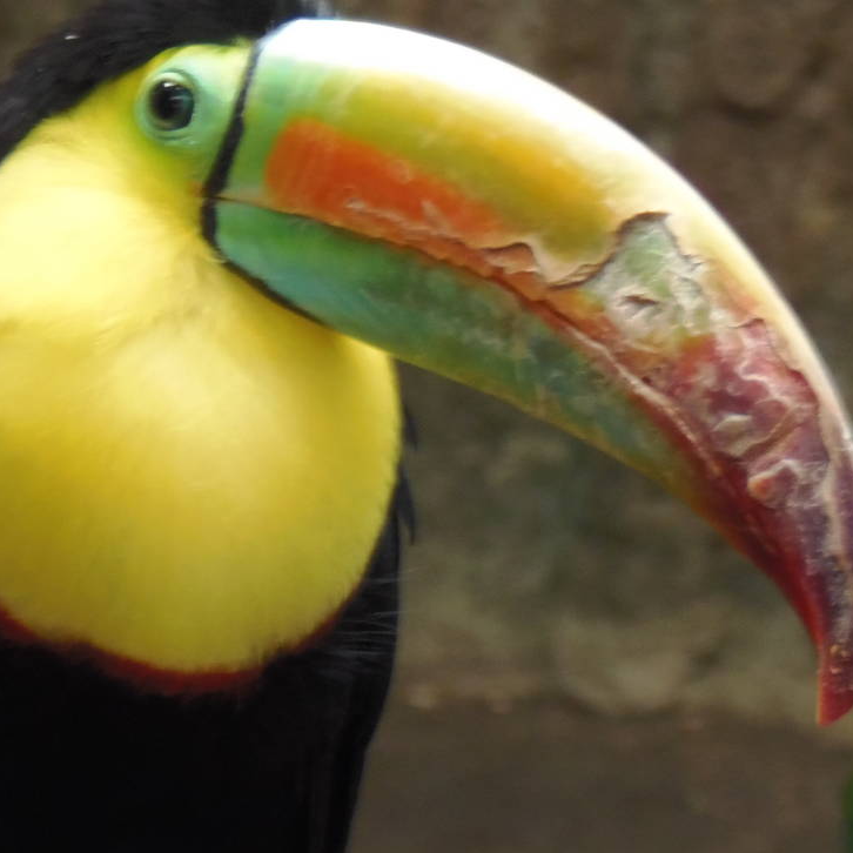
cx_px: 296
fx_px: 7388
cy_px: 357
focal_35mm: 265
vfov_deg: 6.6
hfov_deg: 6.6
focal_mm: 25.2
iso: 200
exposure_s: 1/13
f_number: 4.7
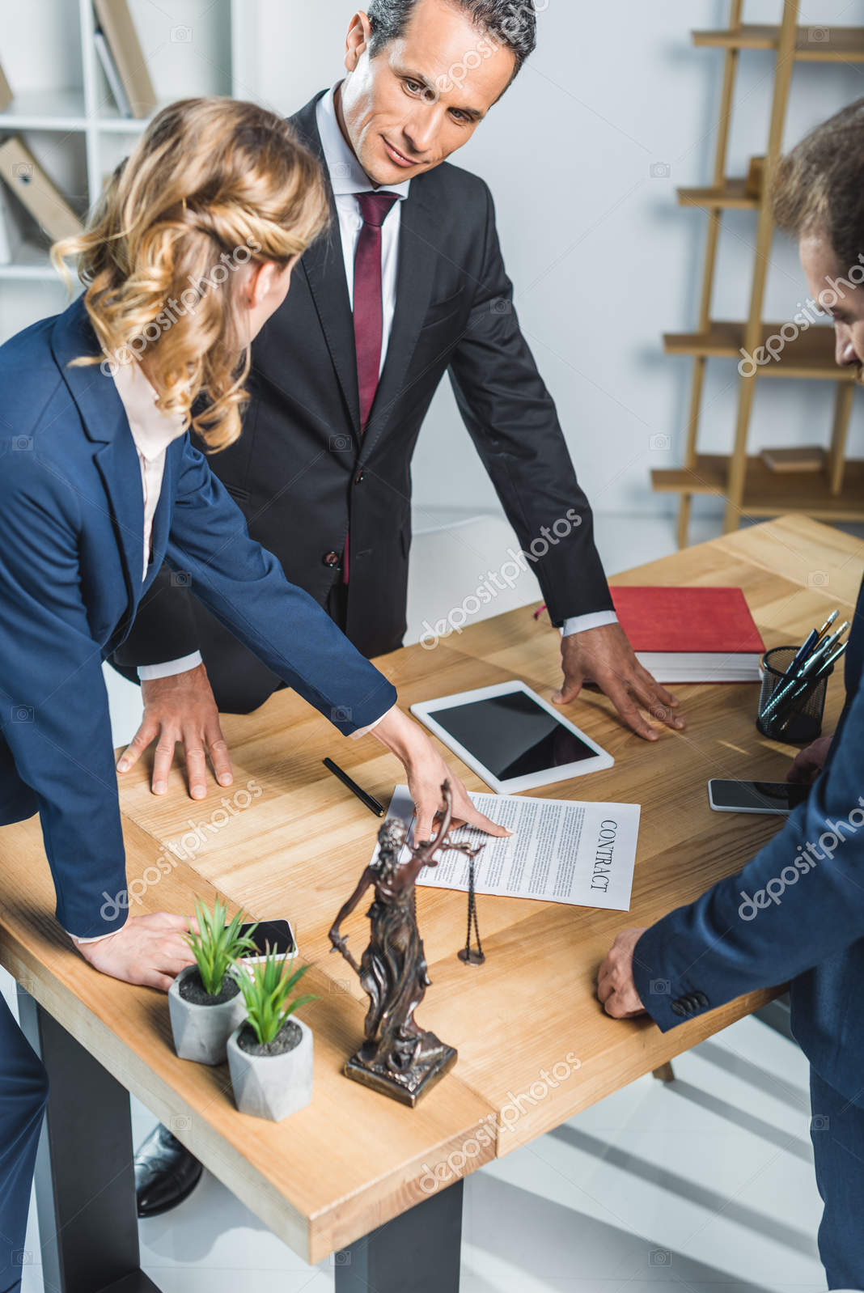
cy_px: 646
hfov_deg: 27.0
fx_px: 1797
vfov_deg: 39.6
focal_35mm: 50
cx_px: 432
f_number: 2.8
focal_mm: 50
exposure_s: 1/250
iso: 100
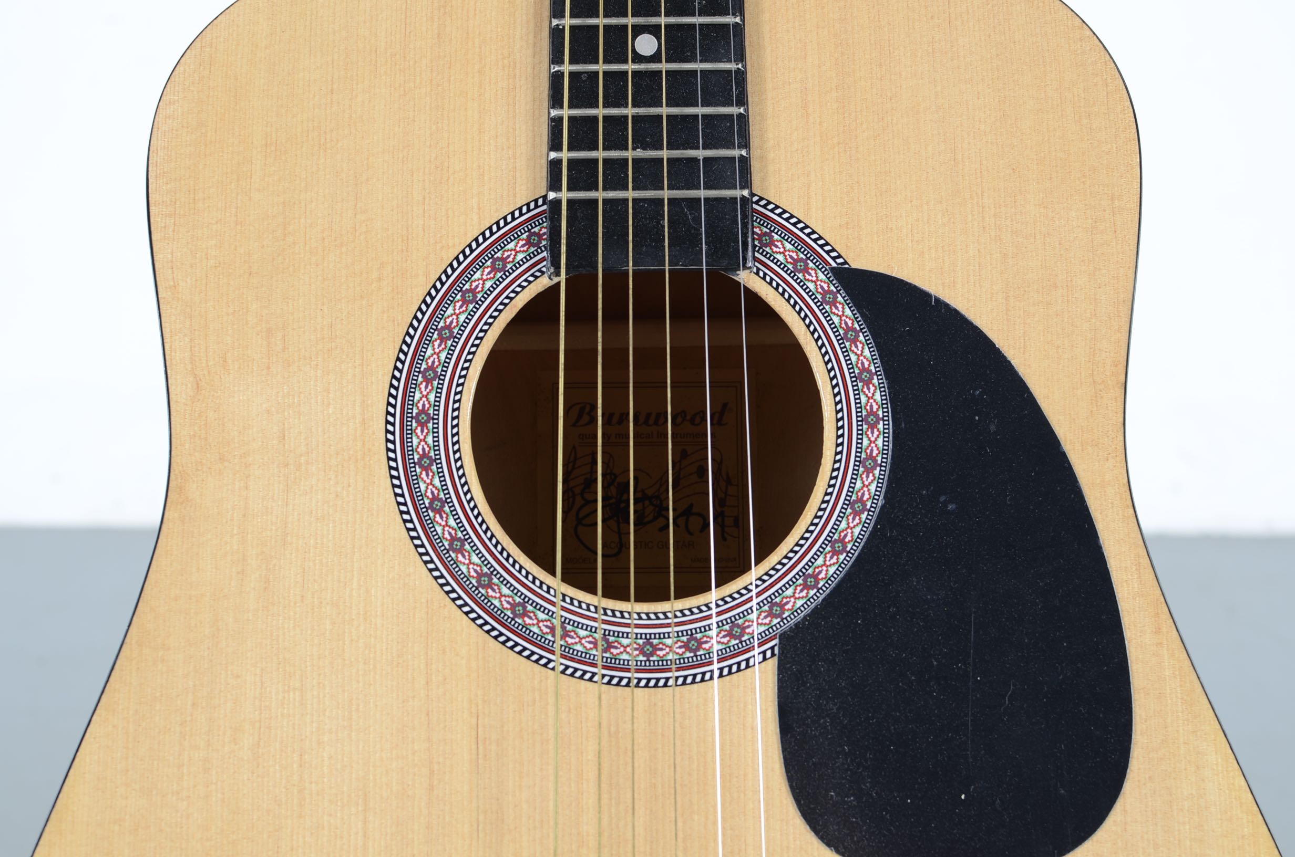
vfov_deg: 25.6
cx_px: 648
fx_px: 1885
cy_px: 428
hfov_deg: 37.9
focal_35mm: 52
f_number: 5
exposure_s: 1/125
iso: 100
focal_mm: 35
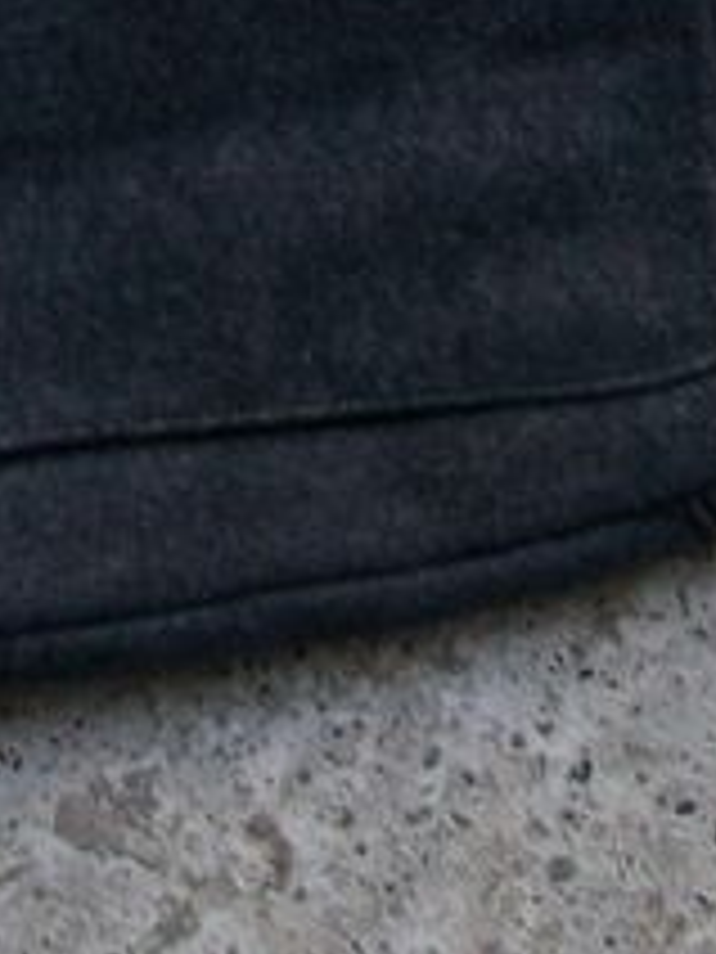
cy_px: -1112
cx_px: 594
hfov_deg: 9.8
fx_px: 4164
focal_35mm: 151
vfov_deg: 11.4
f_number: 2.9
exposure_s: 1/41.7
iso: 80
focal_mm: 5.7
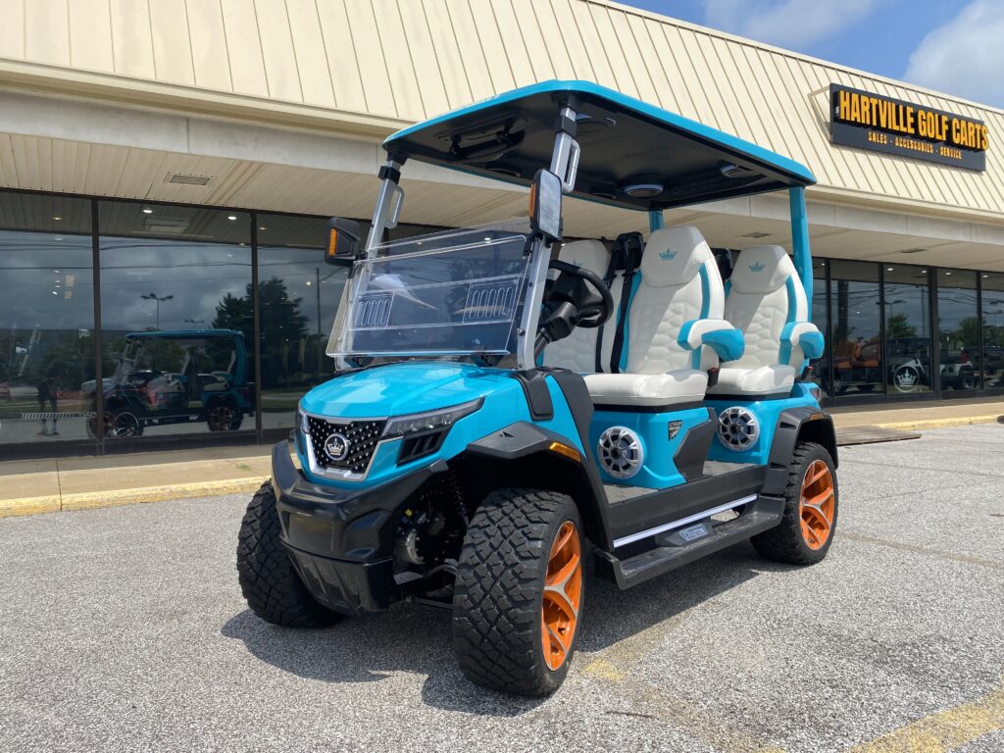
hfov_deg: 67.3
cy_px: 376
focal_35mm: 26
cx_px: 502
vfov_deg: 53.1
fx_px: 754
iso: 32
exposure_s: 1/2688
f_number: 1.8
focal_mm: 4.25
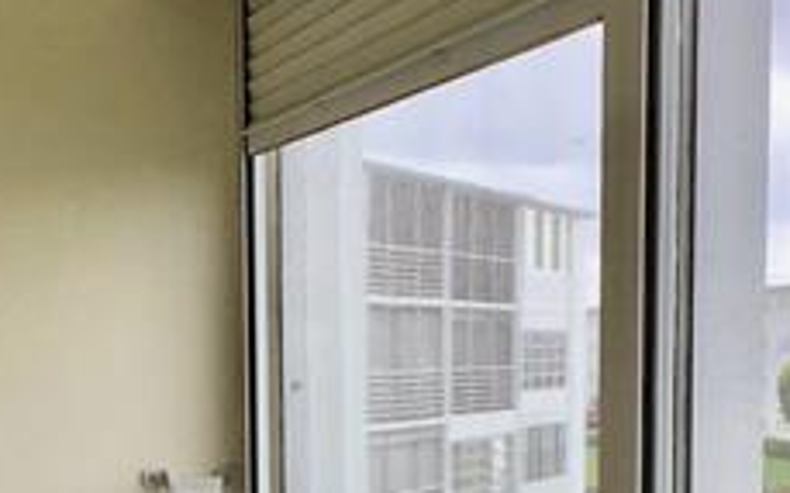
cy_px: 665
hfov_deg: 18.1
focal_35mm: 115
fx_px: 2475
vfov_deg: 11.1
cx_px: 279
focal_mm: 3.3
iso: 25
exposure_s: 1/401
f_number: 2.4
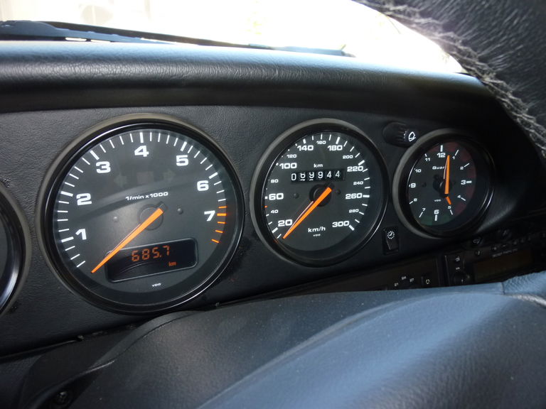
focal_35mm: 25
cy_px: 204
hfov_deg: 69.4
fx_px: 394
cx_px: 273
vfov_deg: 54.9
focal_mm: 4.5
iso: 160
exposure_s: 1/30
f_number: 3.3
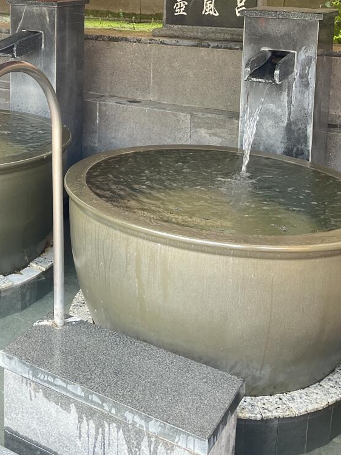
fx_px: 657
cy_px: 39
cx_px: 39
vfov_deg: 35.7
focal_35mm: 50
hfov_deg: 28.1
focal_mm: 5.1
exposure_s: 1/118
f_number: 1.6
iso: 125
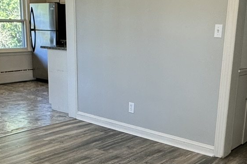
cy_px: 124
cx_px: 130
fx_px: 364
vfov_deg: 25.2
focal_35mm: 53
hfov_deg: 37.5
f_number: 2.2
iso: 160
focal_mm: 2.22
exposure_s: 1/99
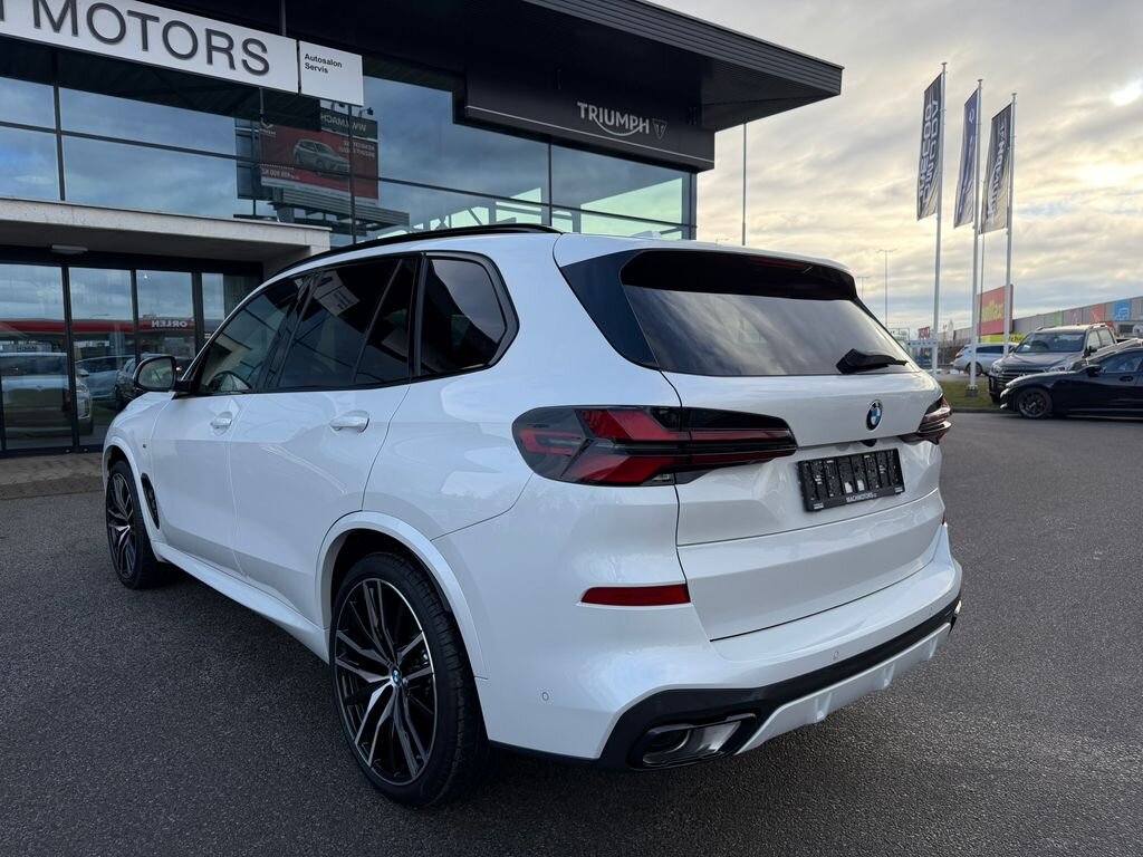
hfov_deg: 71.6
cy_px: 428
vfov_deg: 56.8
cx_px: 572
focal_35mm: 24
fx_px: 792
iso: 100
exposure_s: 1/1727
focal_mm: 6.76
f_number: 1.78
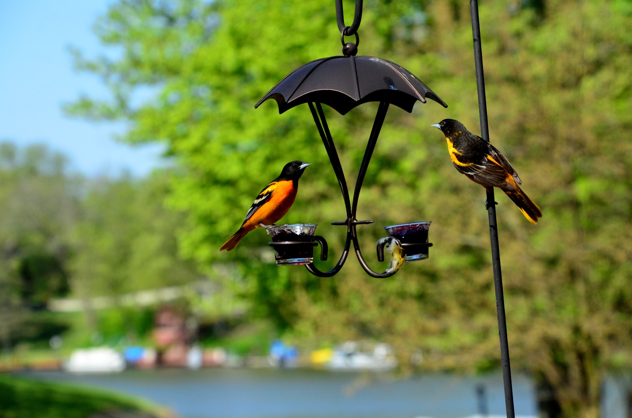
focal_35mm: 174
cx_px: 316
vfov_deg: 7.9
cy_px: 209
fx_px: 3048
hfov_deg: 11.8
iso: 800
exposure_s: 1/800
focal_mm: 116
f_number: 7.1
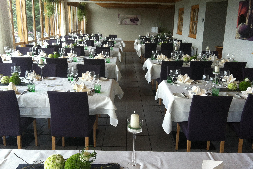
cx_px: 129
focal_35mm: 37
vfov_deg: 36.0
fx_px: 260
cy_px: 85
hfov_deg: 51.9
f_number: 2.8
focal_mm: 3.85
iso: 80
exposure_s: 1/60
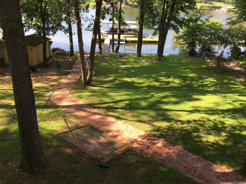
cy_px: 92
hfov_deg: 61.7
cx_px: 123
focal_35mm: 29
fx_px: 206
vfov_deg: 48.2
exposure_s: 1/235
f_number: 2.2
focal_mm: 4.15
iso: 25
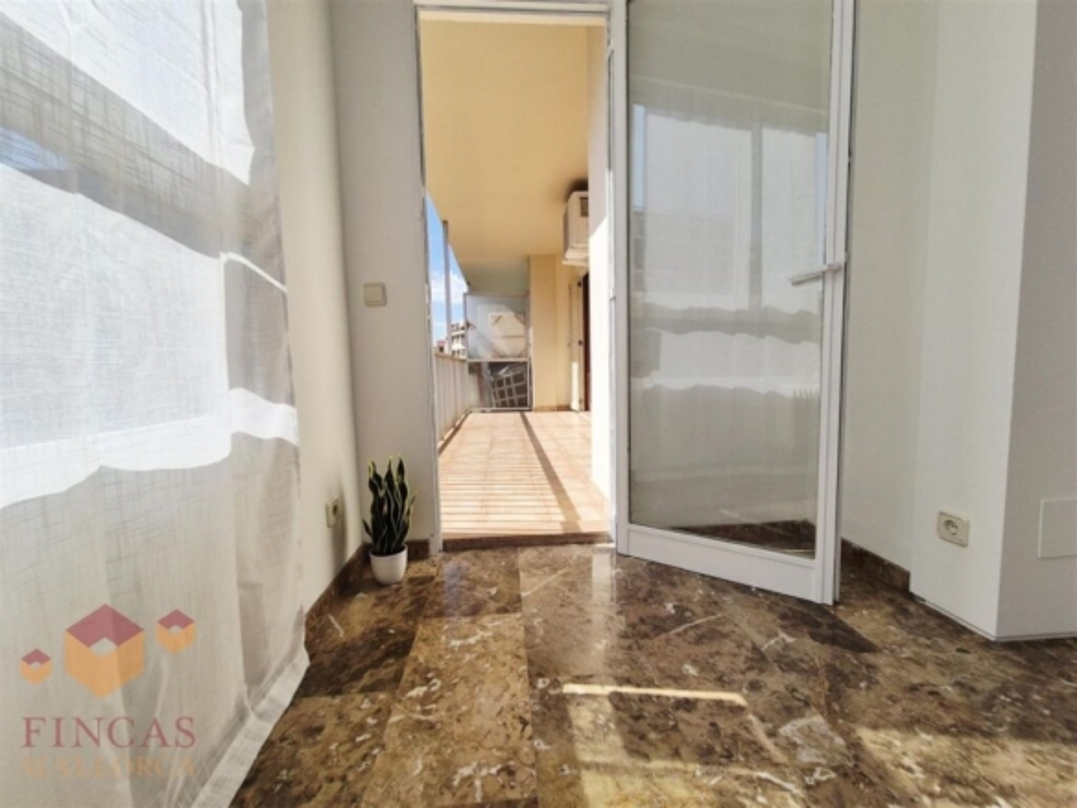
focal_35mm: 13
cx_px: 538
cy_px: 404
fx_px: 404
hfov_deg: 106.2
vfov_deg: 89.9
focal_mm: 2.2
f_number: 2.2
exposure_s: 1/1808
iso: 50
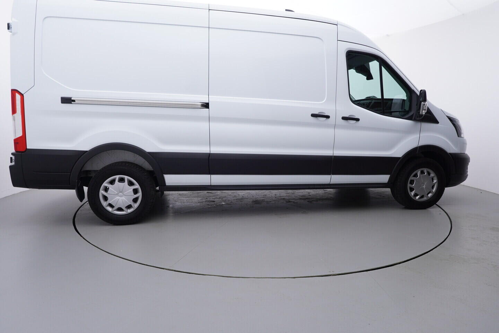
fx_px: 312
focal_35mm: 22
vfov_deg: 56.2
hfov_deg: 77.3
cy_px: 166
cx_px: 250
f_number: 5
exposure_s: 1/80
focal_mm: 15
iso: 200
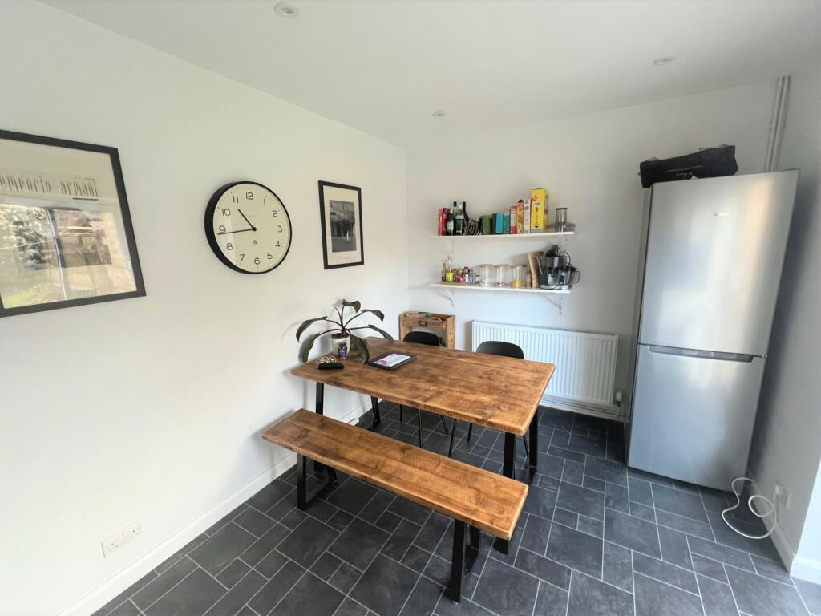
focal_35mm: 13
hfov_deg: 106.2
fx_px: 308
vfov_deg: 89.9
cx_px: 410
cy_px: 308
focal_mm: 1.57
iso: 250
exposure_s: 1/100
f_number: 1.8
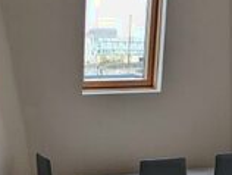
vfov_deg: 13.7
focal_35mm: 106
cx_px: 162
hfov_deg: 18.4
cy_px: 201
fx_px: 712
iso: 59
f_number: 1.85
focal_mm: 6.81
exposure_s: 1/137
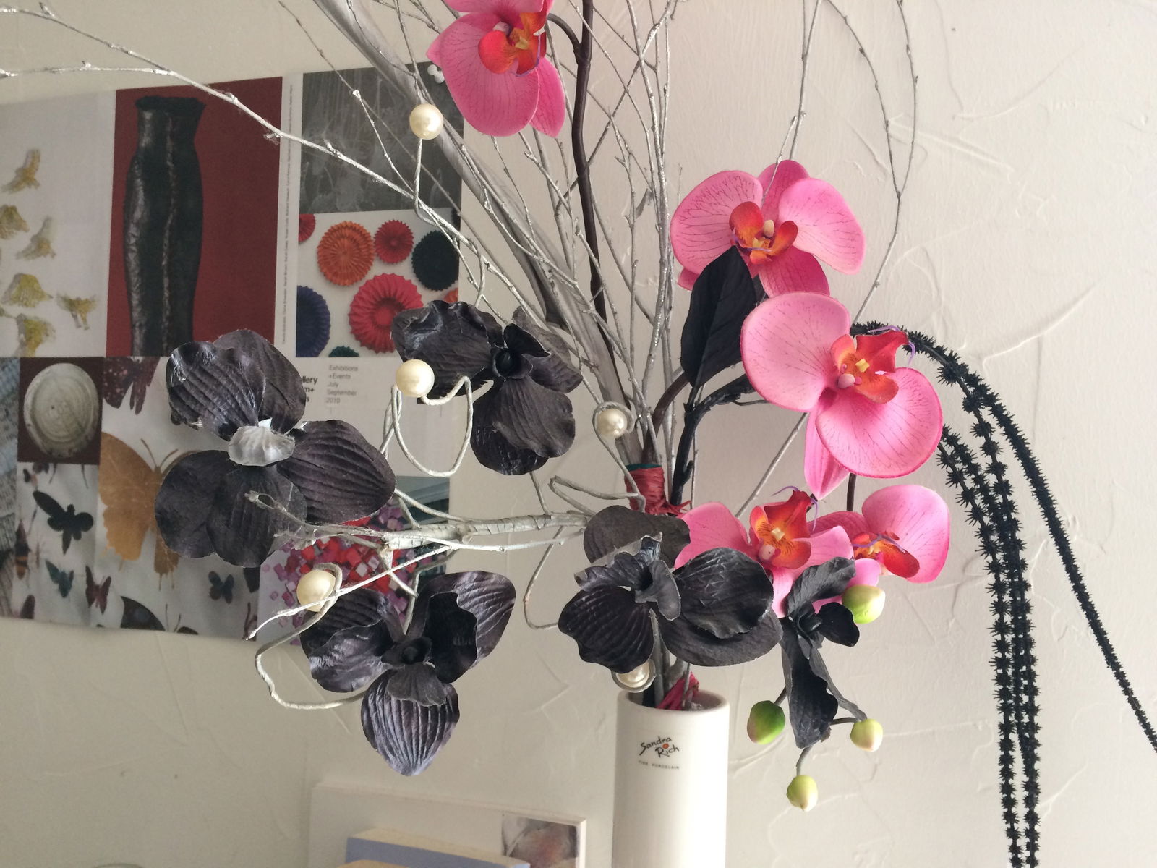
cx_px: 578
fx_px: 969
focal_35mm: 29
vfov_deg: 48.2
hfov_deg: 61.7
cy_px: 434
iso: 125
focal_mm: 4.15
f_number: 2.2
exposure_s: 1/33
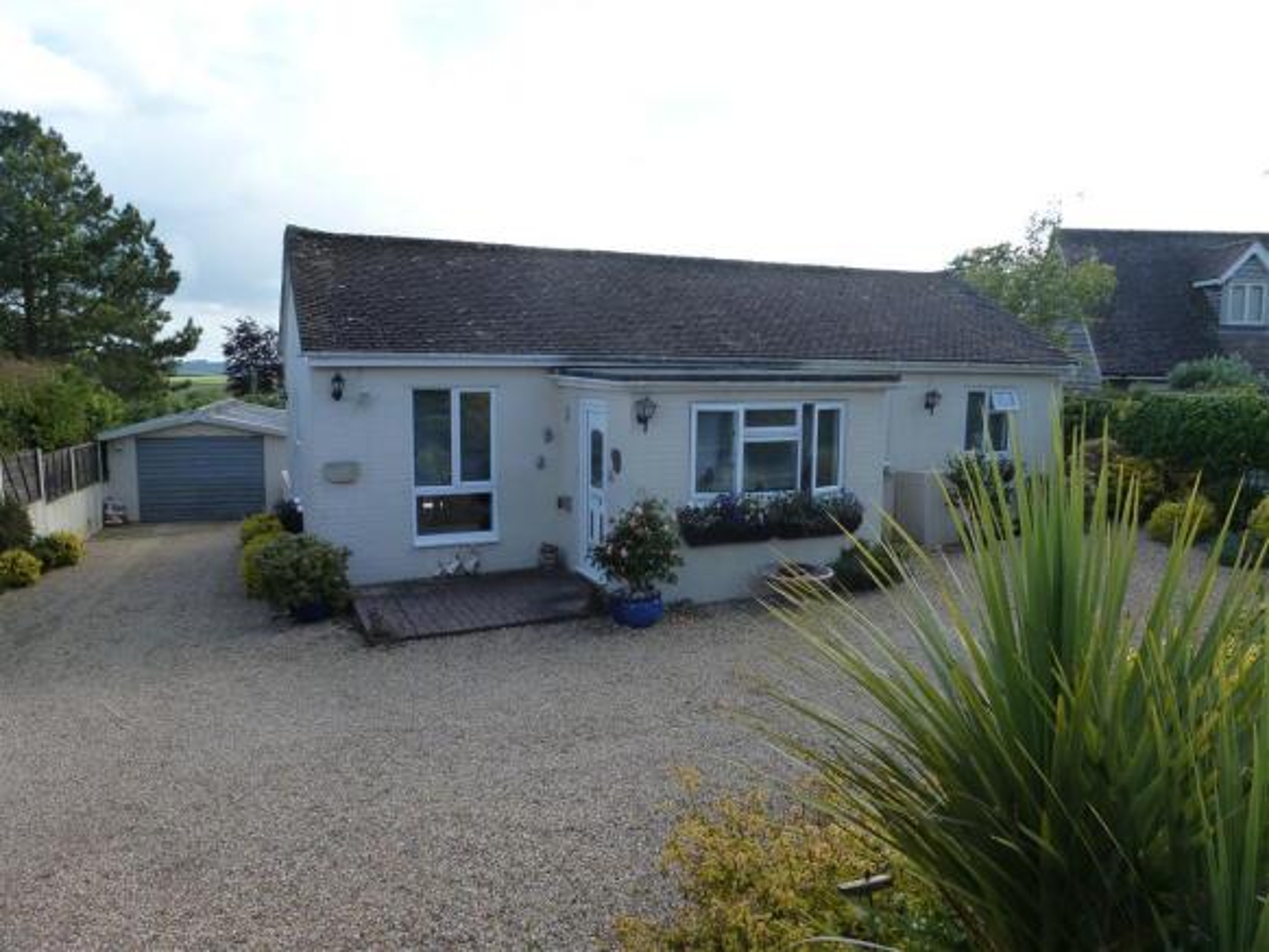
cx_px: 634
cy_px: 476
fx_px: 880
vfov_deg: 56.9
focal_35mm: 24
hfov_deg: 71.6
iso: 160
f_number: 4
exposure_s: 1/250
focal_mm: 4.3
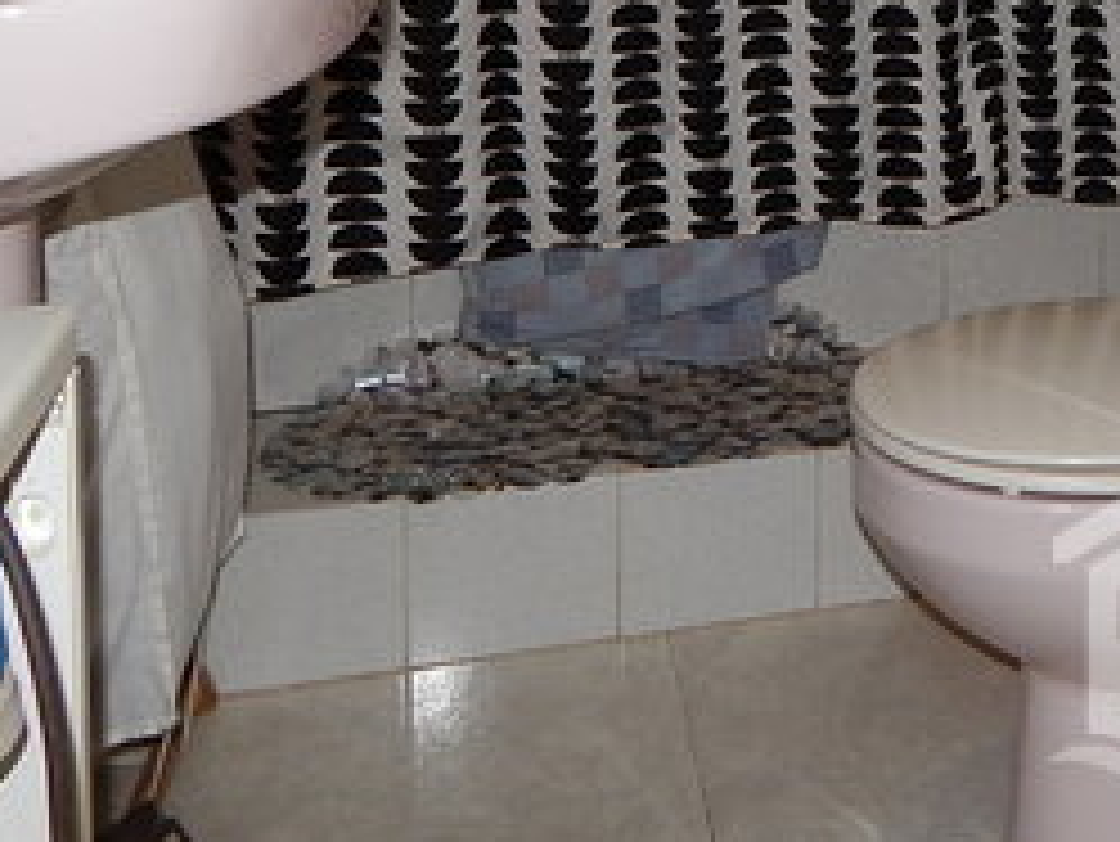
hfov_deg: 30.5
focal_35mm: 59
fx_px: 1910
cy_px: -149
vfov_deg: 22.9
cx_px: 1107
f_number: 3
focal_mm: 4
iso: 200
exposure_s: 1/30
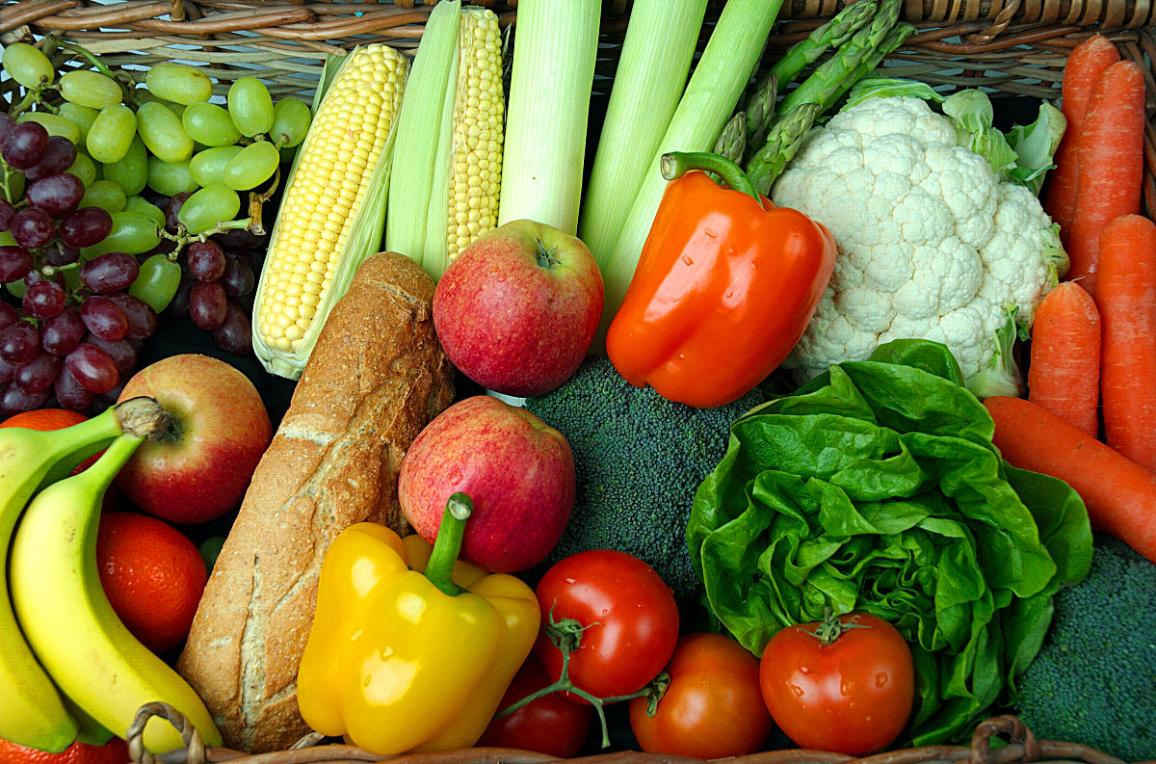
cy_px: 382
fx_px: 1393
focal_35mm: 44
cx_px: 578
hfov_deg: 45.1
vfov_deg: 30.7
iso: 200
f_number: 5.6
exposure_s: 1/6410
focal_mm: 29
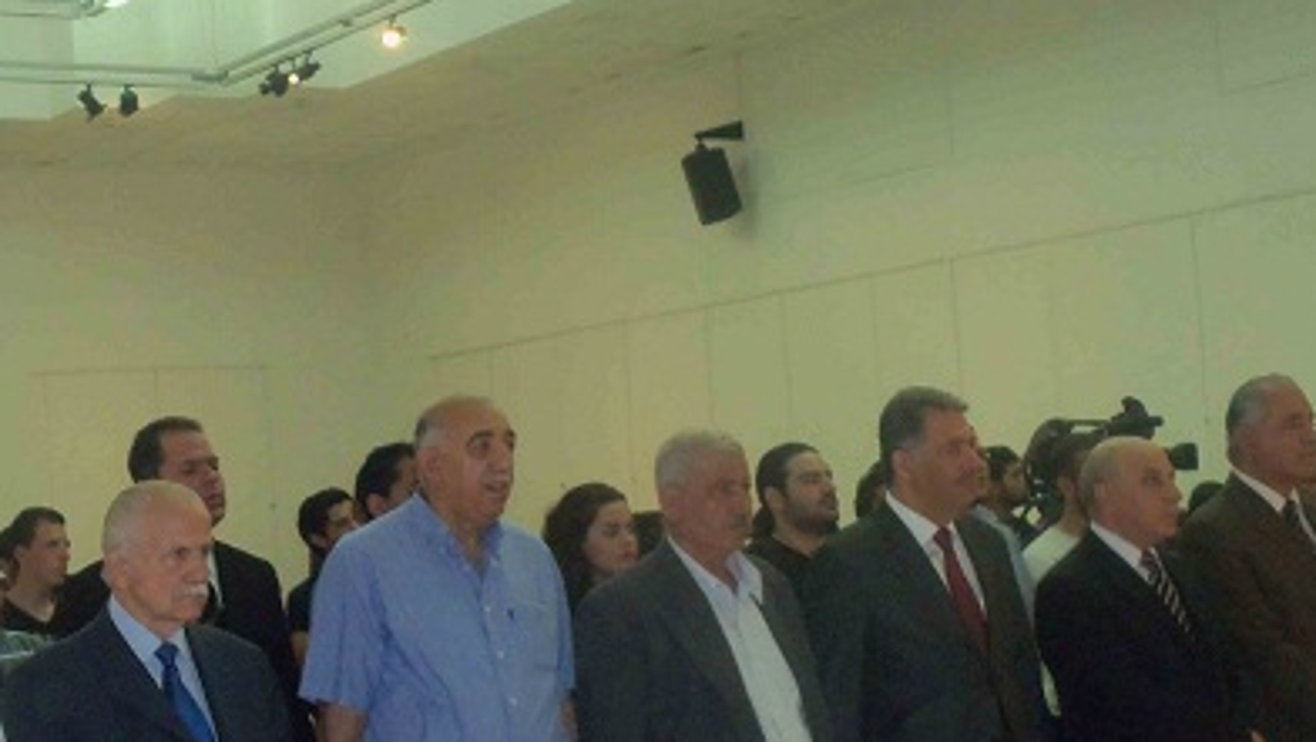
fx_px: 2584
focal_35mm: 74
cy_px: 450
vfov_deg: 16.3
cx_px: 656
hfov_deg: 28.6
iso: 250
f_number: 3.9
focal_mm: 8.7
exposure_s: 1/30
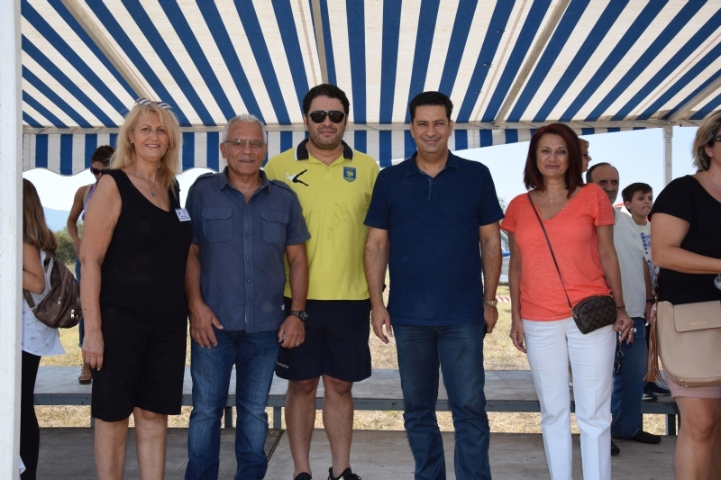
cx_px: 360
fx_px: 781
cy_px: 240
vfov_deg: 34.2
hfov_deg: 49.6
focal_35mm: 39
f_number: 6.3
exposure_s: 1/200
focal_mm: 26
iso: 100
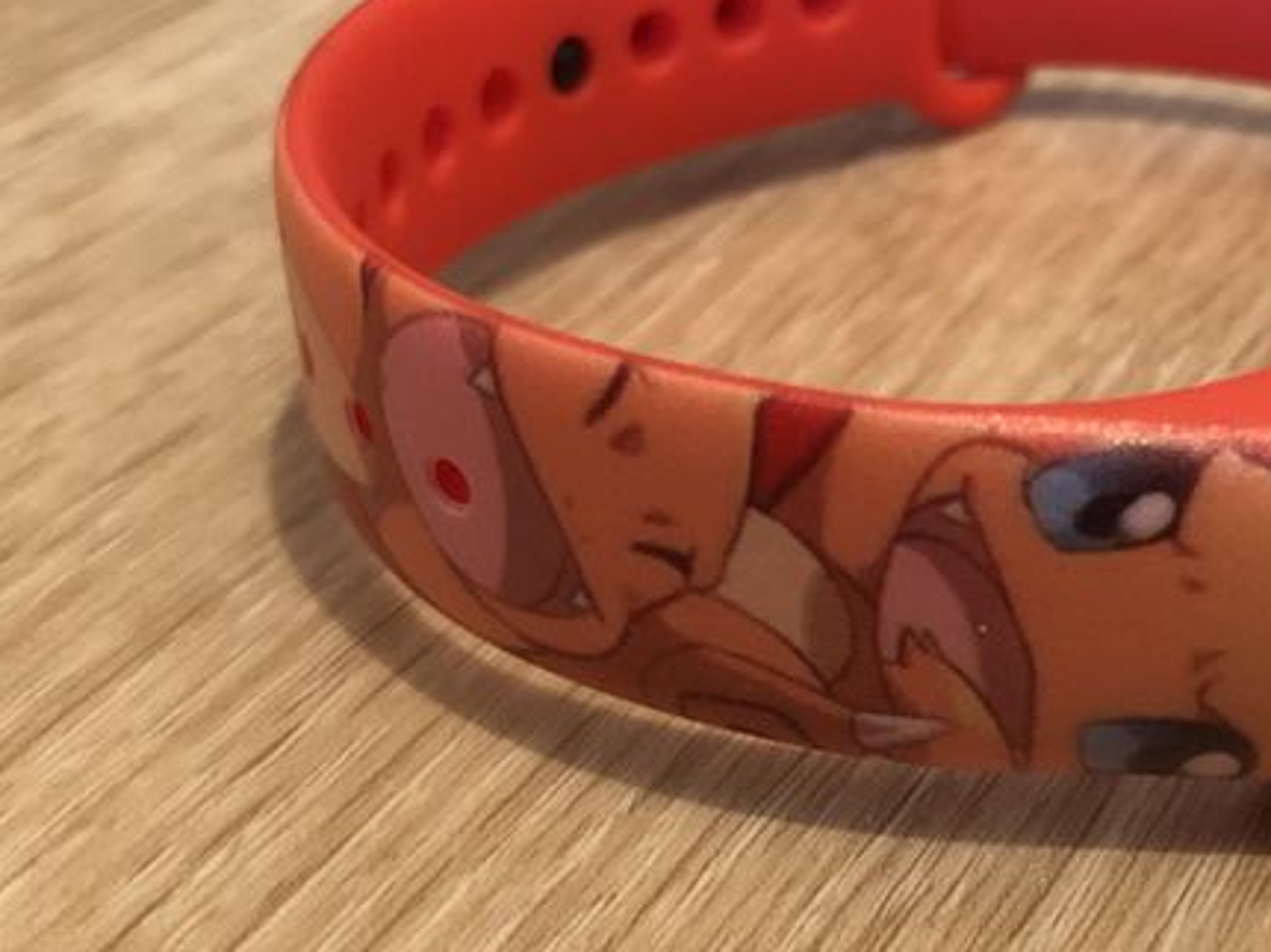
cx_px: 1230
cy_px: 477
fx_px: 2386
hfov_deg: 28.3
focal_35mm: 65
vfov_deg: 22.6
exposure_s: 1/6
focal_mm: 3.99
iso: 80
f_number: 1.8
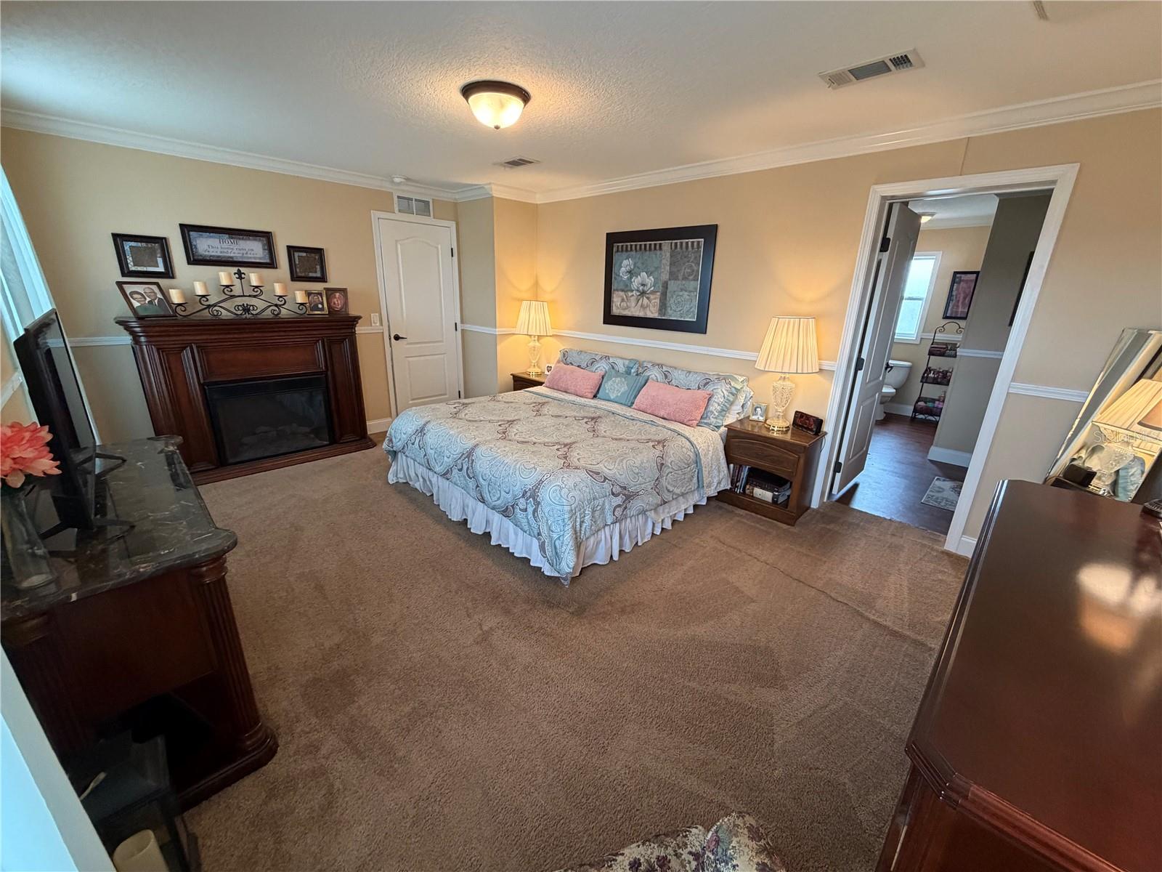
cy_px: 436
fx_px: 470
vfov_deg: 85.7
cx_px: 581
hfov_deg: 102.1
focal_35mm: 14
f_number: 2.2
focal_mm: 2.22
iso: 400
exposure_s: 1/60
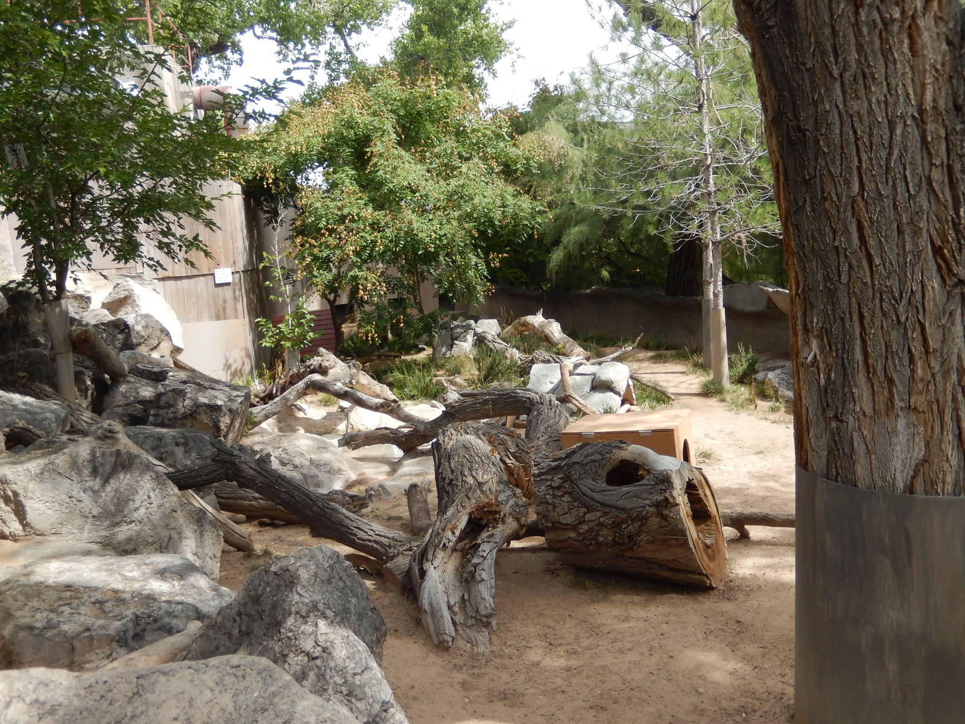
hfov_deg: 56.8
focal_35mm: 32
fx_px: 892
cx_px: 482
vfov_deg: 44.2
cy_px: 362
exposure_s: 1/320
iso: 125
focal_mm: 5.7
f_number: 3.8
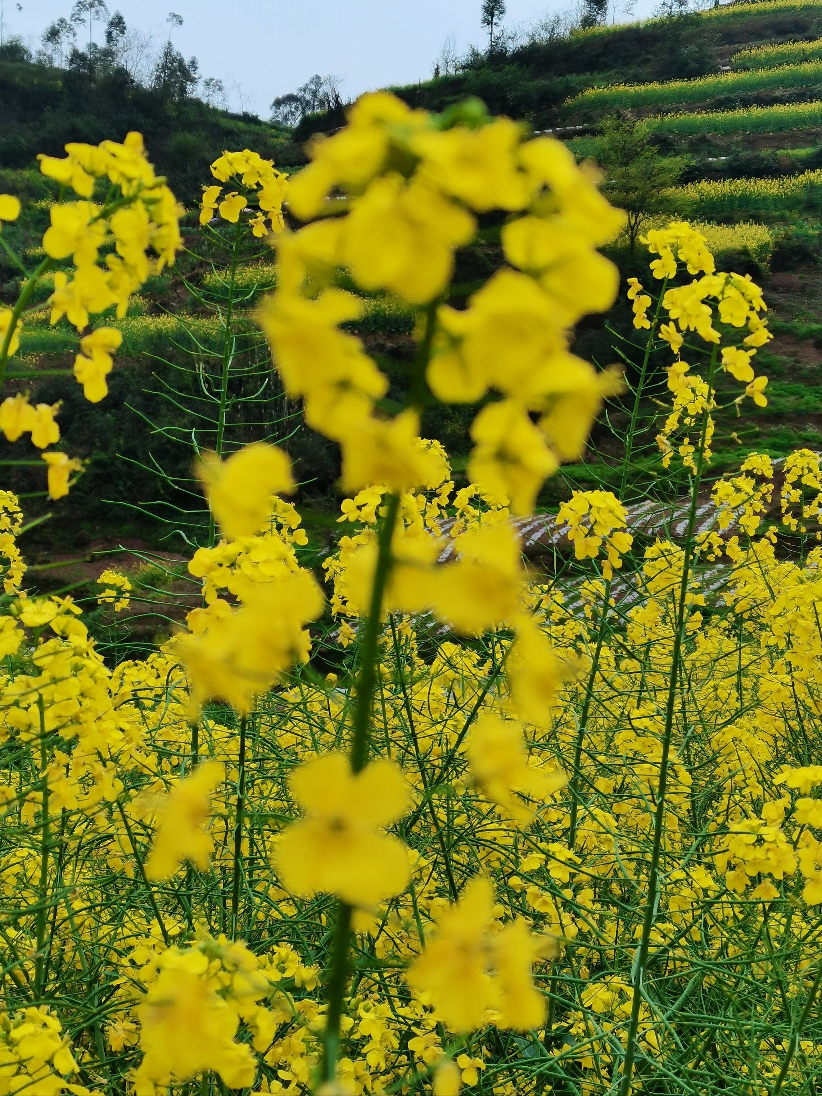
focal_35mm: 59
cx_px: 411
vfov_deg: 32.7
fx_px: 1868
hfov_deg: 24.8
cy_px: 548
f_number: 1.8
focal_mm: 5.58
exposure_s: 1/1429
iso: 50
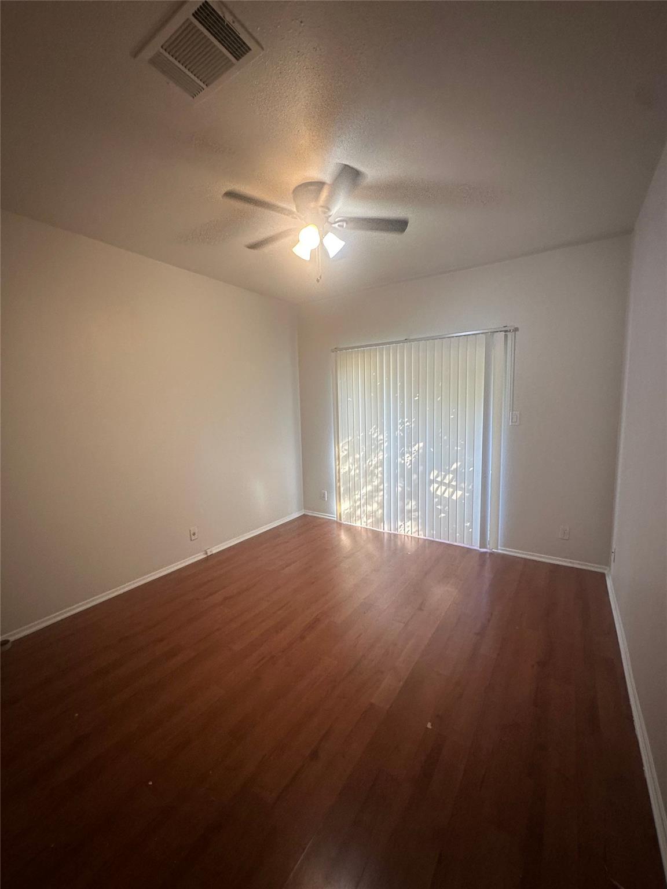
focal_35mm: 14
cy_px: 444
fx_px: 360
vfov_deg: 102.1
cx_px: 334
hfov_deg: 85.7
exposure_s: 1/120
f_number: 2.2
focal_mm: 2.22
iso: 200
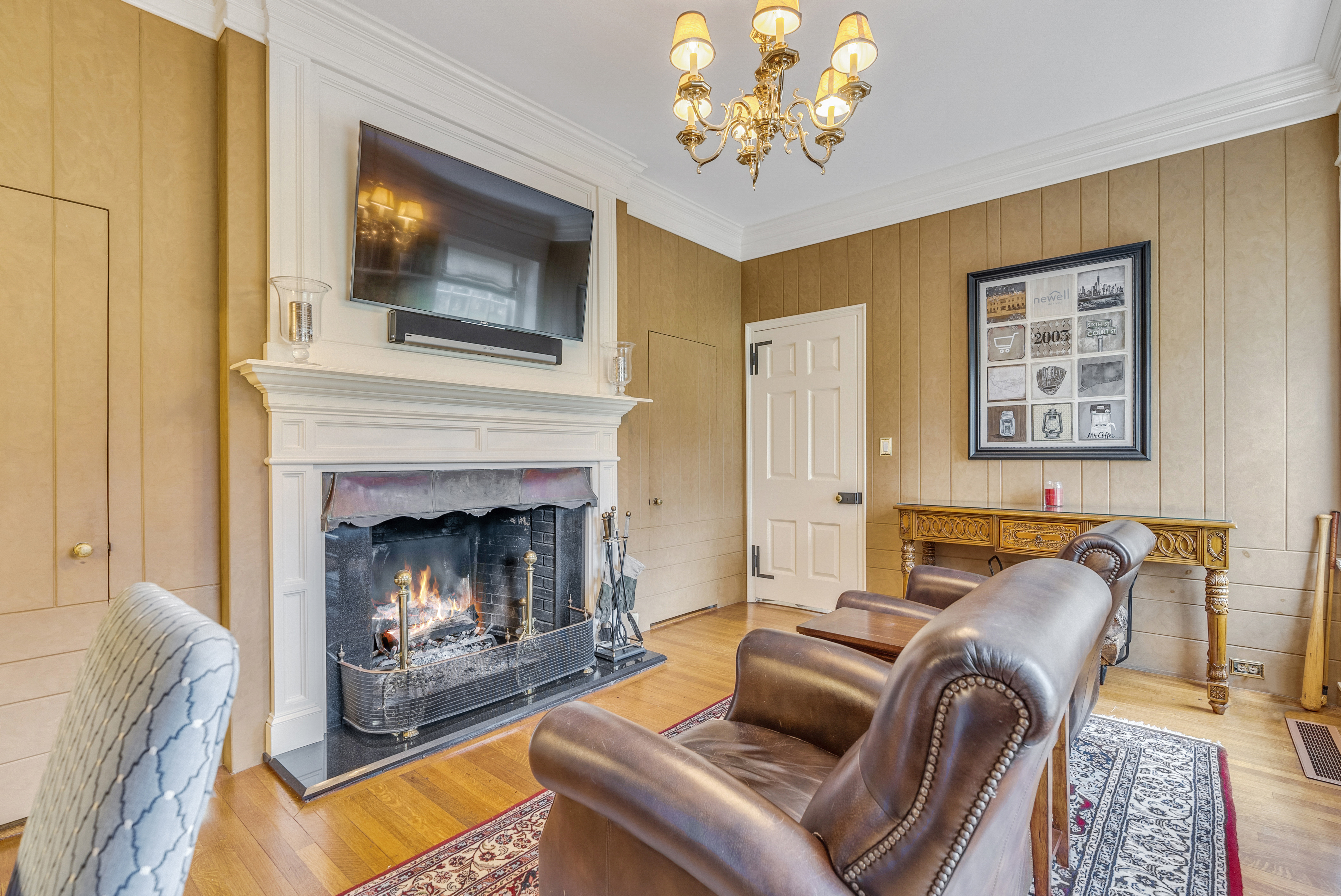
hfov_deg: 96.7
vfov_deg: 73.8
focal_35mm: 16
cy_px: 448
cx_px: 670
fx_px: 596
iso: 200
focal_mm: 16
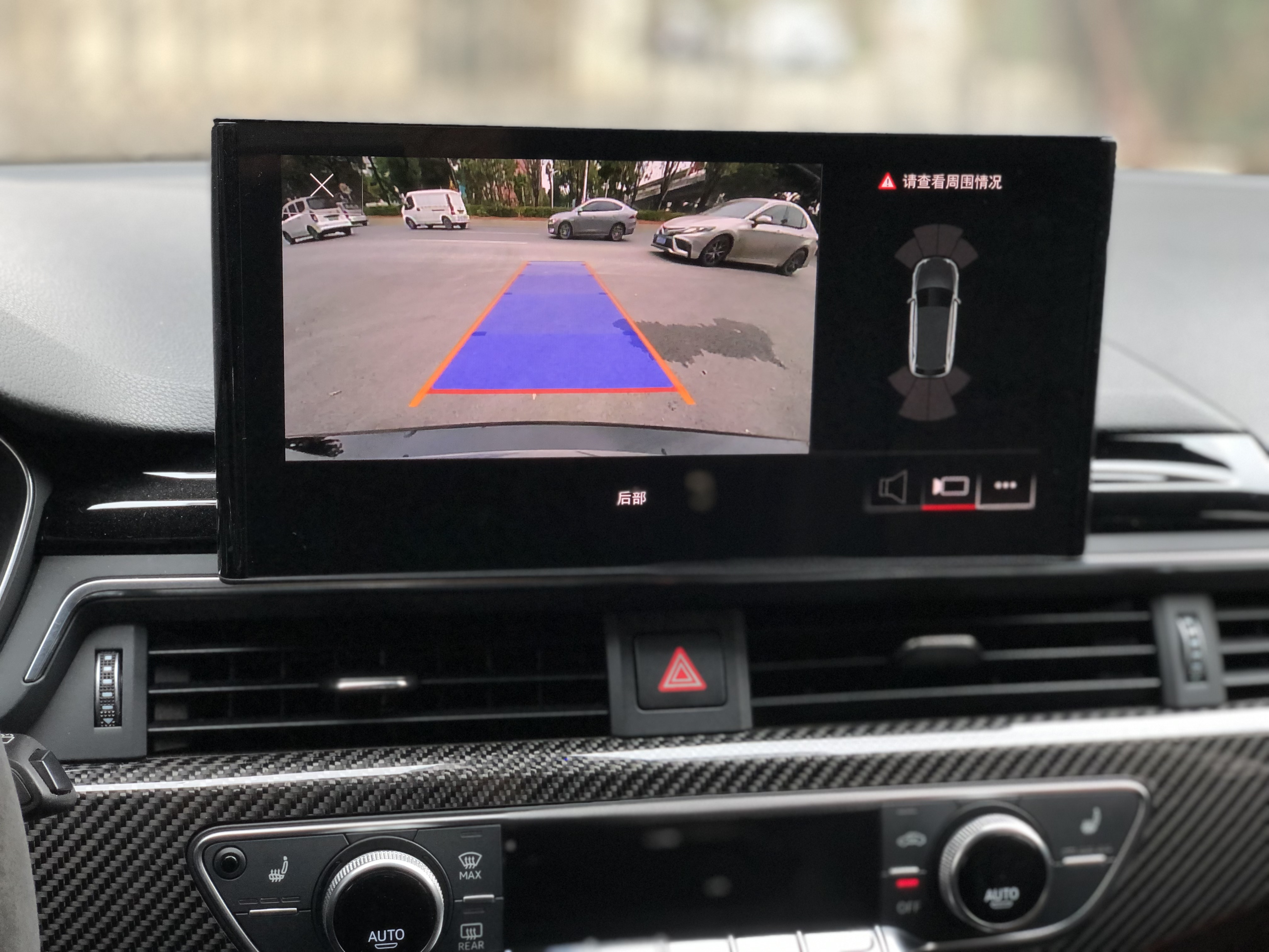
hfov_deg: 36.8
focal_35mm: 52
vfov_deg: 28.0
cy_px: 476
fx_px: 1906
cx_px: 634
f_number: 2.4
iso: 40
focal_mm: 6
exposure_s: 1/60
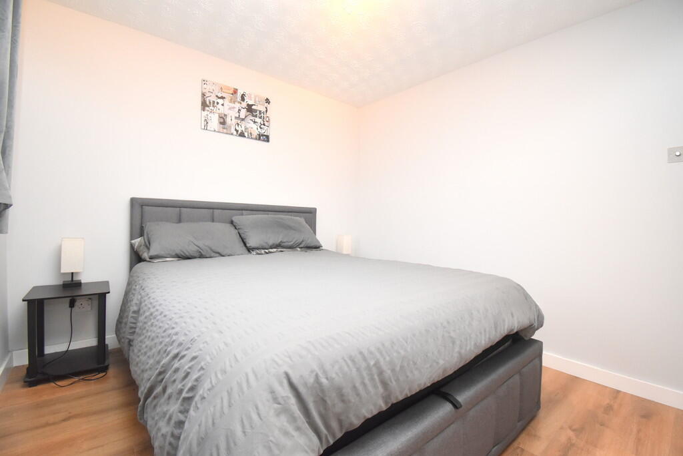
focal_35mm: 15
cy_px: 228
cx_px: 342
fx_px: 285
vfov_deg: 77.3
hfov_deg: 100.4
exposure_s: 1/100
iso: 1600
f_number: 4.5
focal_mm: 10
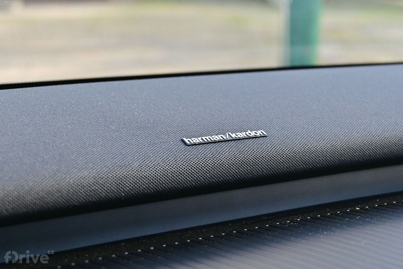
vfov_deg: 18.2
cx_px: 202
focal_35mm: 75
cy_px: 134
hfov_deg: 27.0
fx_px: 840
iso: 250
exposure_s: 1/100
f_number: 6.3
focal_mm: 50
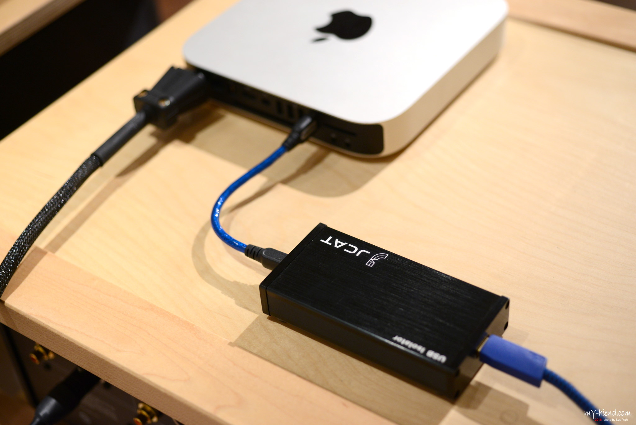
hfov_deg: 36.2
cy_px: 212
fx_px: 972
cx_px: 318
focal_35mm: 55
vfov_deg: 24.6
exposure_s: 1/50
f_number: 2.8
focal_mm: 55
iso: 900
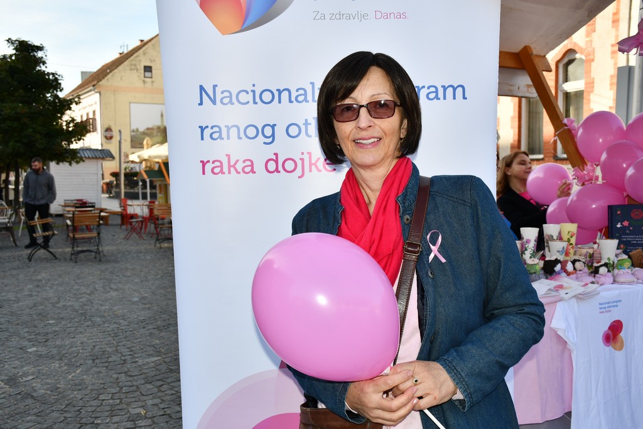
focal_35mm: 34
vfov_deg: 38.9
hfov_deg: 55.8
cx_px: 322
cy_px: 214
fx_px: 607
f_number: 5.6
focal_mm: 23
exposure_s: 1/250
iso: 100
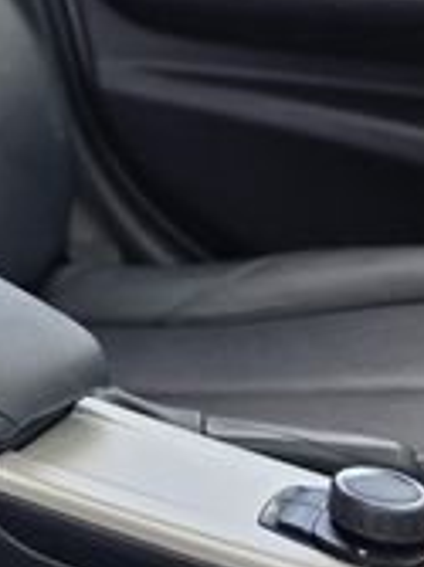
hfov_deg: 12.7
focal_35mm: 88
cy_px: -183
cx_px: -614
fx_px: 1439
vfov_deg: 20.3
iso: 50
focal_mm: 6.3
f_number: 1.7
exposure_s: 1/180
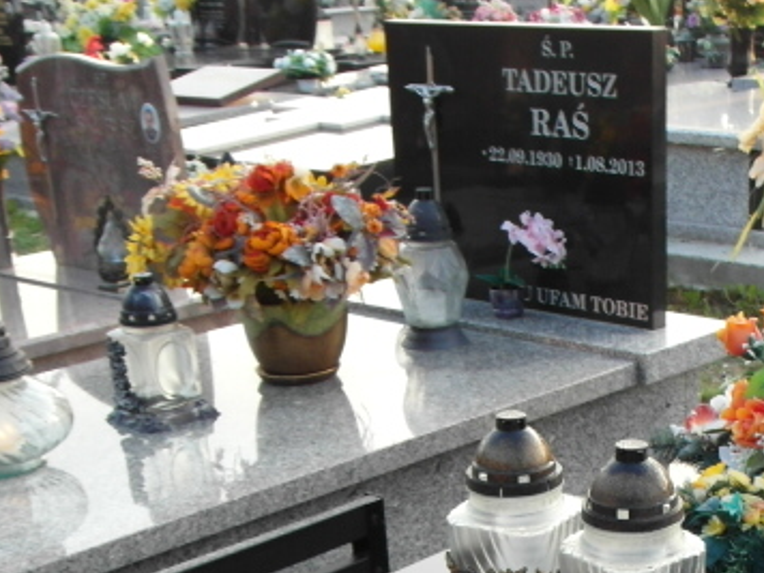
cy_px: 697
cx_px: 614
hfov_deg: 27.6
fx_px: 1523
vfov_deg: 19.9
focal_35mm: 69
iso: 100
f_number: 3.4
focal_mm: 5.2
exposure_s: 1/45
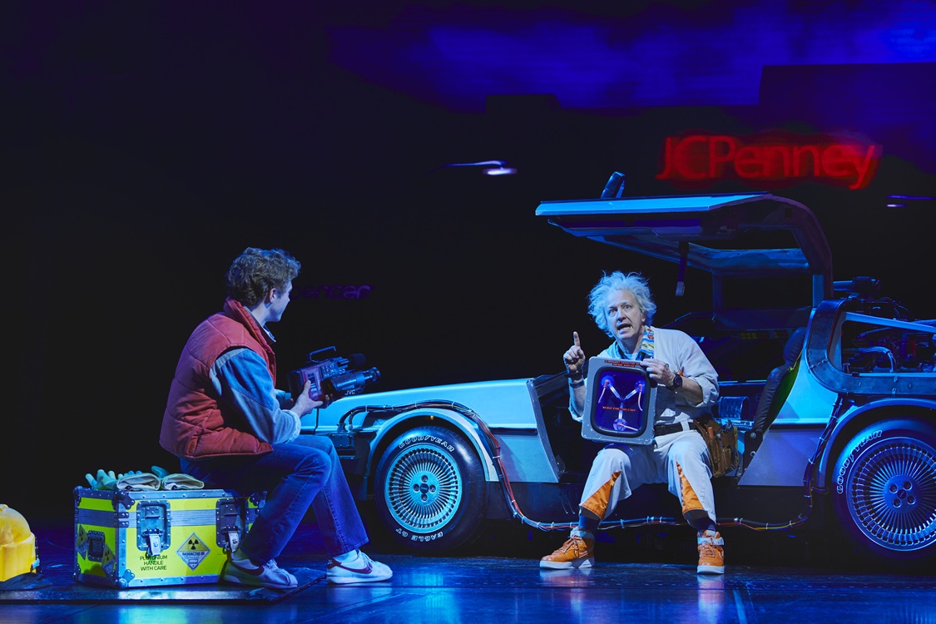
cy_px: 312
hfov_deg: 24.8
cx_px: 468
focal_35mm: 82
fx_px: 2132
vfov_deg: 16.7
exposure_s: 1/200
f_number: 4
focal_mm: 82
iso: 800
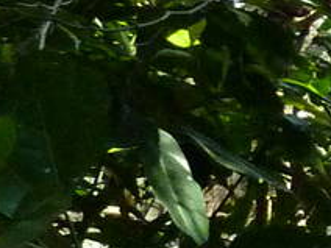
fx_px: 1807
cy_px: 212
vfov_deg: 7.8
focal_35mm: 189
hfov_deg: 9.0
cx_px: 907
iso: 400
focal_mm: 4.1
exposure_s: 1/400
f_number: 3.3
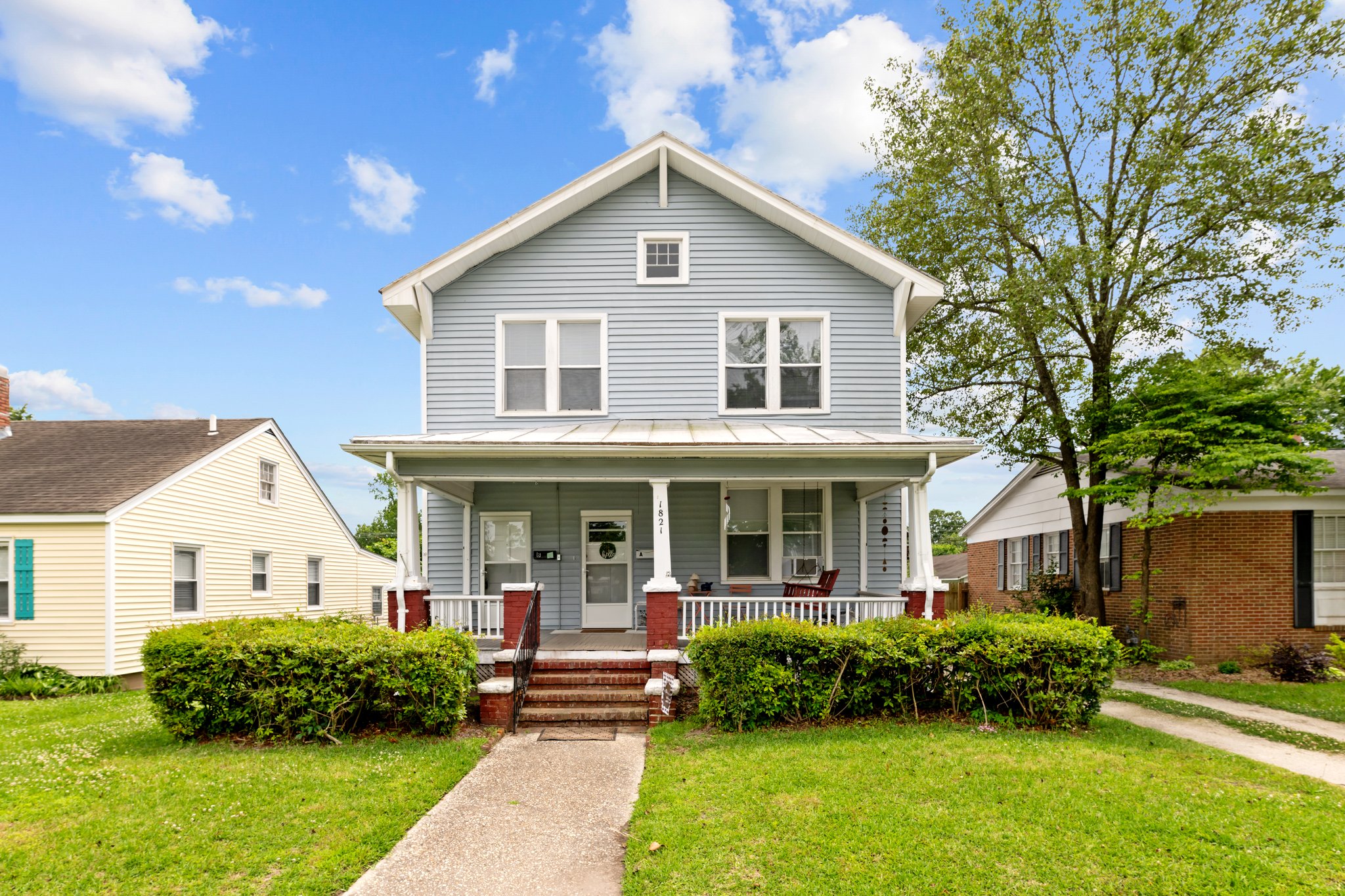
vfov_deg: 70.4
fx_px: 635
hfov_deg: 93.3
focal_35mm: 17
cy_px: 448
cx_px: 672
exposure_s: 1/400
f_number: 9
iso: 400
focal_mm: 17
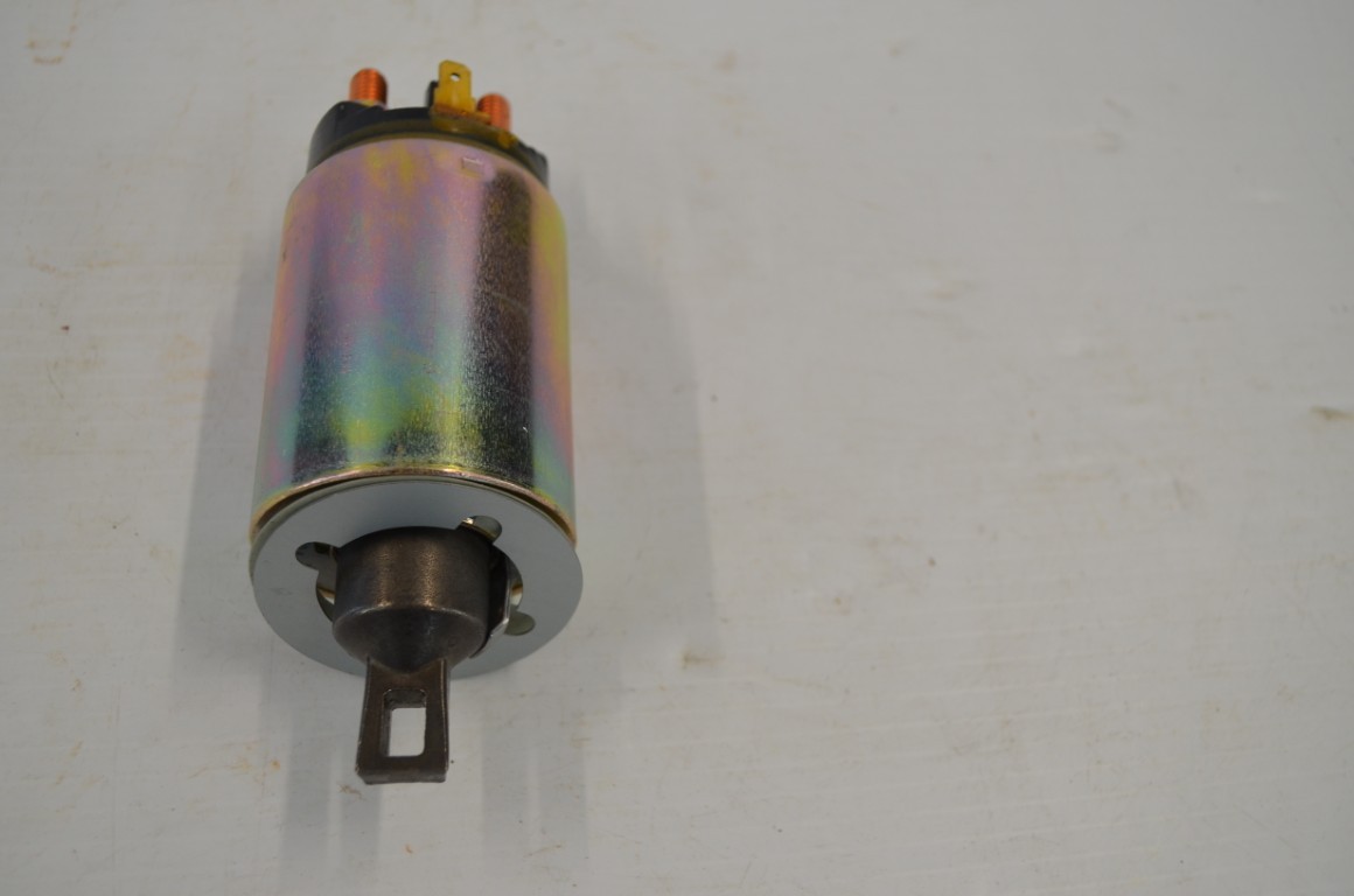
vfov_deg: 36.7
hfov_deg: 53.2
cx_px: 677
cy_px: 448
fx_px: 1351
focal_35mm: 36
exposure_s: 1/125
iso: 400
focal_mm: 24
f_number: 5.6
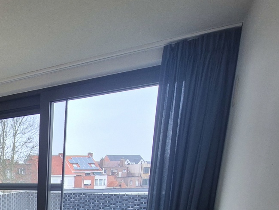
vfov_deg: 37.3
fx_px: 258
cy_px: 229
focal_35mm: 32
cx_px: -34
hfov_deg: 43.0
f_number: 2.2
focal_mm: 2.2
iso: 125
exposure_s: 1/50
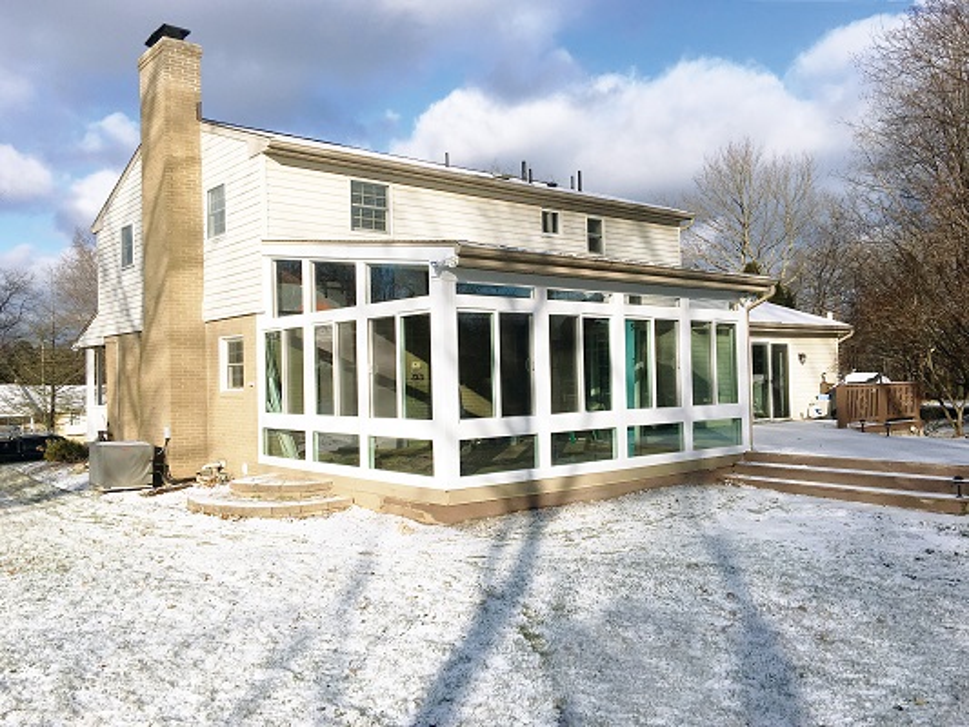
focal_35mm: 29
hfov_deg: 61.6
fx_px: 812
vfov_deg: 48.2
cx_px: 484
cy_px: 364
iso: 25
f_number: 2.2
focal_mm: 4.15
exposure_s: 1/2198
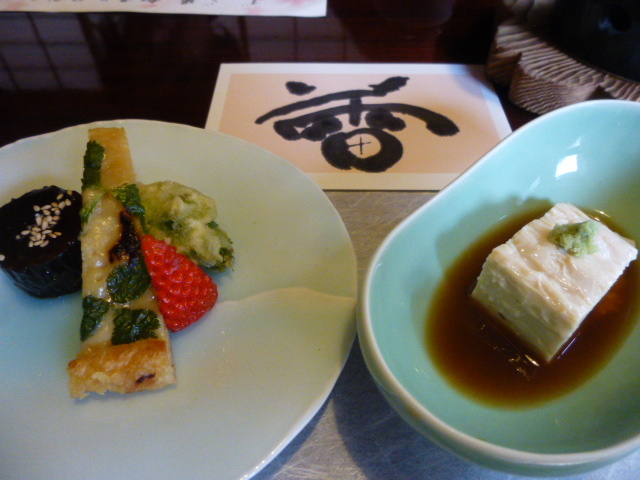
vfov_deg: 54.9
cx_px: 320
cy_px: 240
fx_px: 462
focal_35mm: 25
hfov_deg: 69.4
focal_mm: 4.5
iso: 800
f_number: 3.1
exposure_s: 1/30
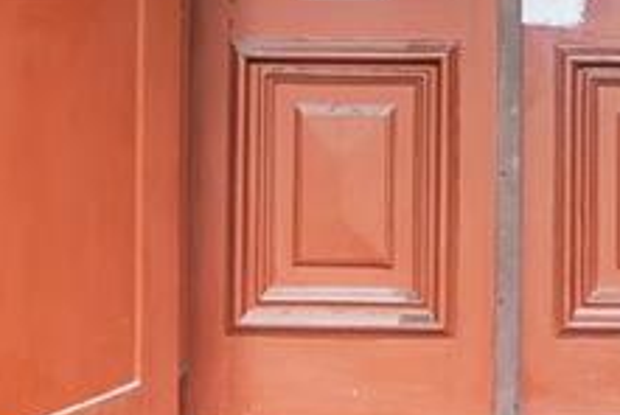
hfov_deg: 26.7
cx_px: 511
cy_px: -74
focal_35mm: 74
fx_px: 1276
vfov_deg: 17.7
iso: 400
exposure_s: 1/10
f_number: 7.1
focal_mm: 16
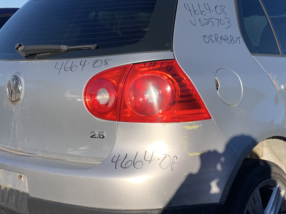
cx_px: 207
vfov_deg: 28.0
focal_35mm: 52
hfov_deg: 36.1
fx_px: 430
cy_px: 117
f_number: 1.8
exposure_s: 1/1468
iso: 25
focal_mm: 4.25
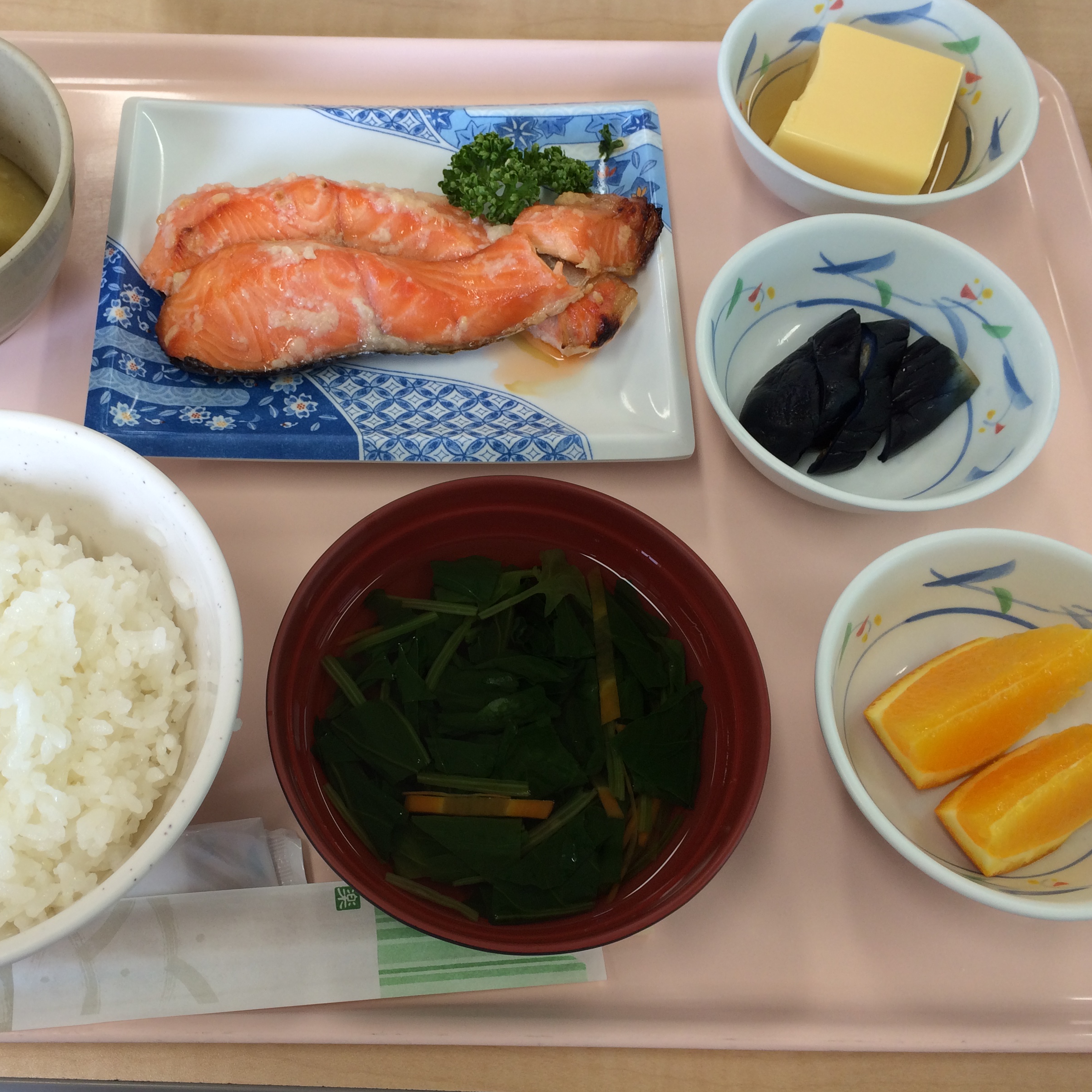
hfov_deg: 45.6
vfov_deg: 46.0
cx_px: 396
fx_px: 1285
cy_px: 543
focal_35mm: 36
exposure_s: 1/60
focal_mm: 4.12
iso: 40
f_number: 2.2
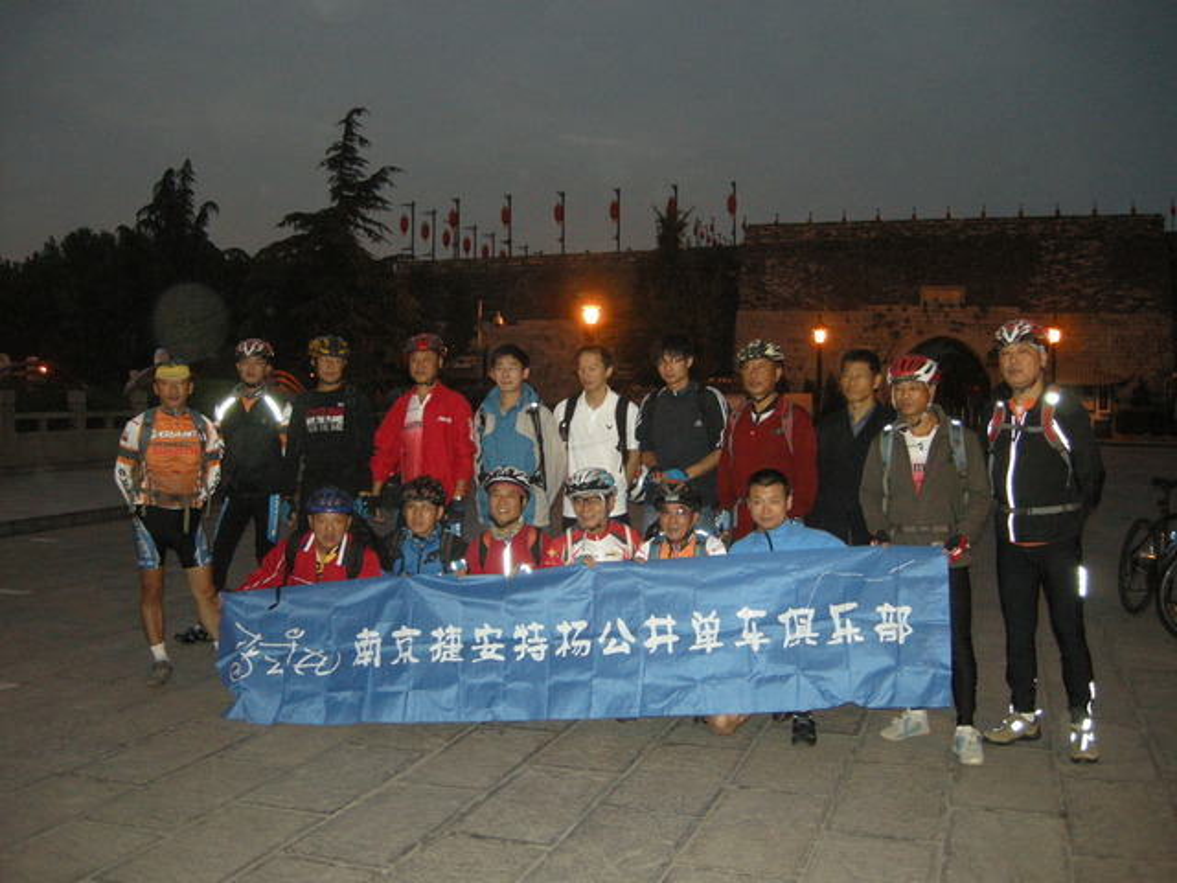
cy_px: 442
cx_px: 588
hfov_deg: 52.6
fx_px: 1190
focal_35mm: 35
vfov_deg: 40.7
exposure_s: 1/8
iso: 400
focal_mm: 7.5
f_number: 2.7
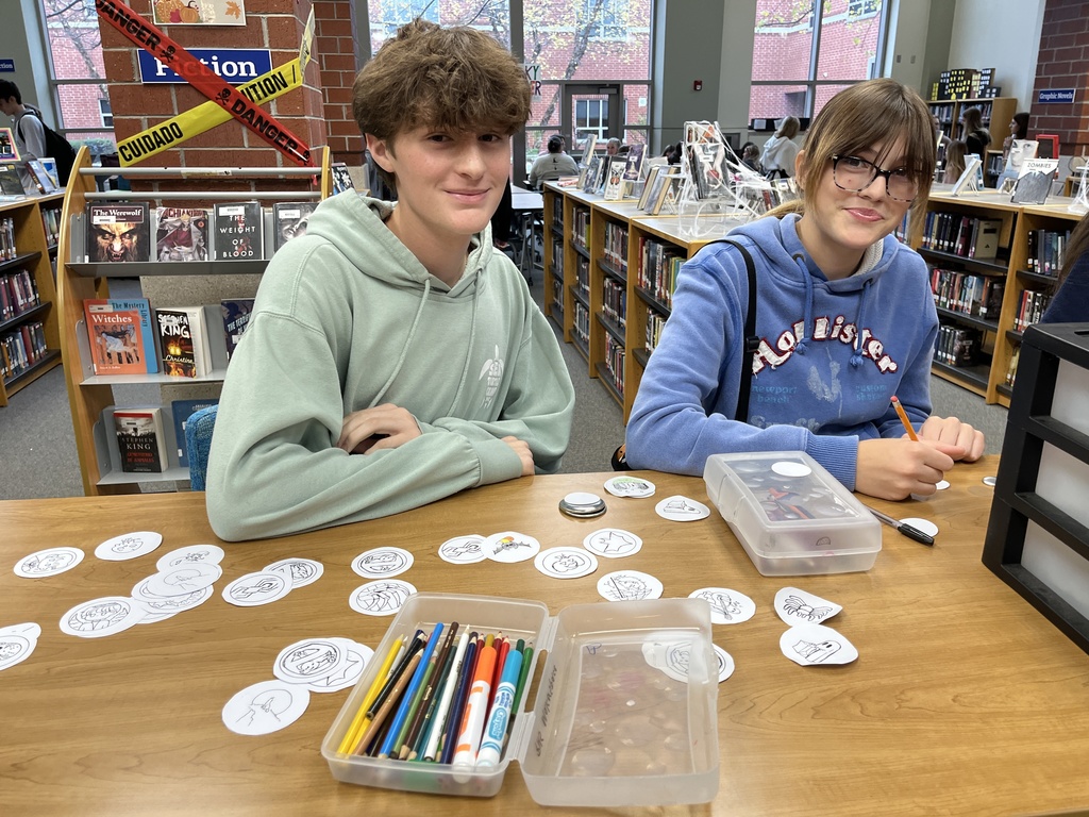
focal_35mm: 26
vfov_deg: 53.1
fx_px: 818
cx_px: 544
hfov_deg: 67.3
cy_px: 408
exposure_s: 1/120
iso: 125
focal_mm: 5.1
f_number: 1.6
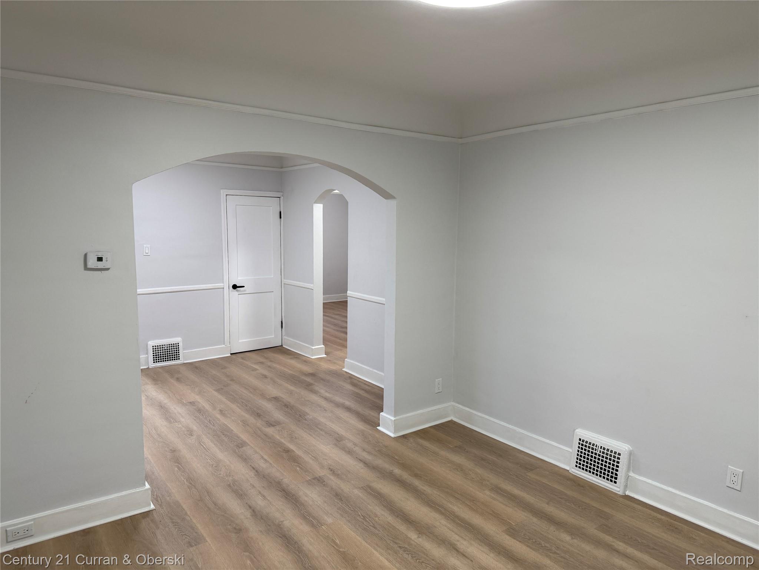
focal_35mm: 24
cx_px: 380
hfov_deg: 71.6
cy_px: 285
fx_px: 526
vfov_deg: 56.8
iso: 160
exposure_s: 1/120
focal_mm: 6.76
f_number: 1.78
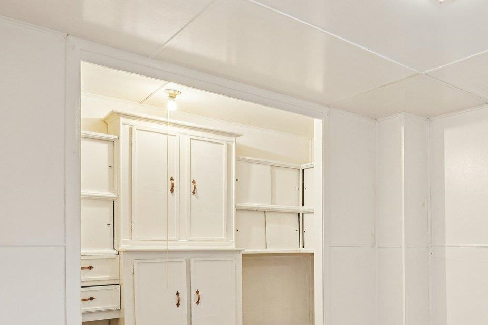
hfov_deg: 51.4
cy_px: 242
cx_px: 460
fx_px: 420
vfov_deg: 41.1
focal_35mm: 31
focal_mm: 14
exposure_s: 1/25
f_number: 8
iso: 800
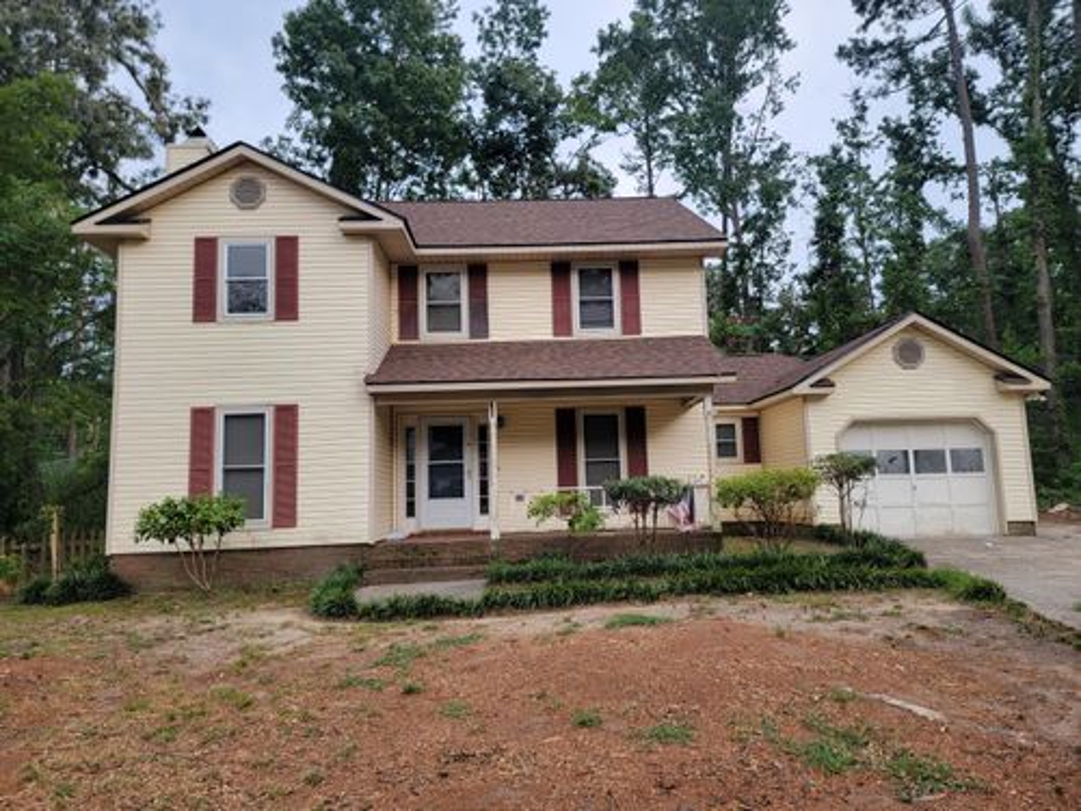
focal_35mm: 24
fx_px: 749
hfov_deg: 71.6
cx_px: 540
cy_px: 406
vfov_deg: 56.8
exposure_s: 1/120
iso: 16
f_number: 1.8
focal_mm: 6.7
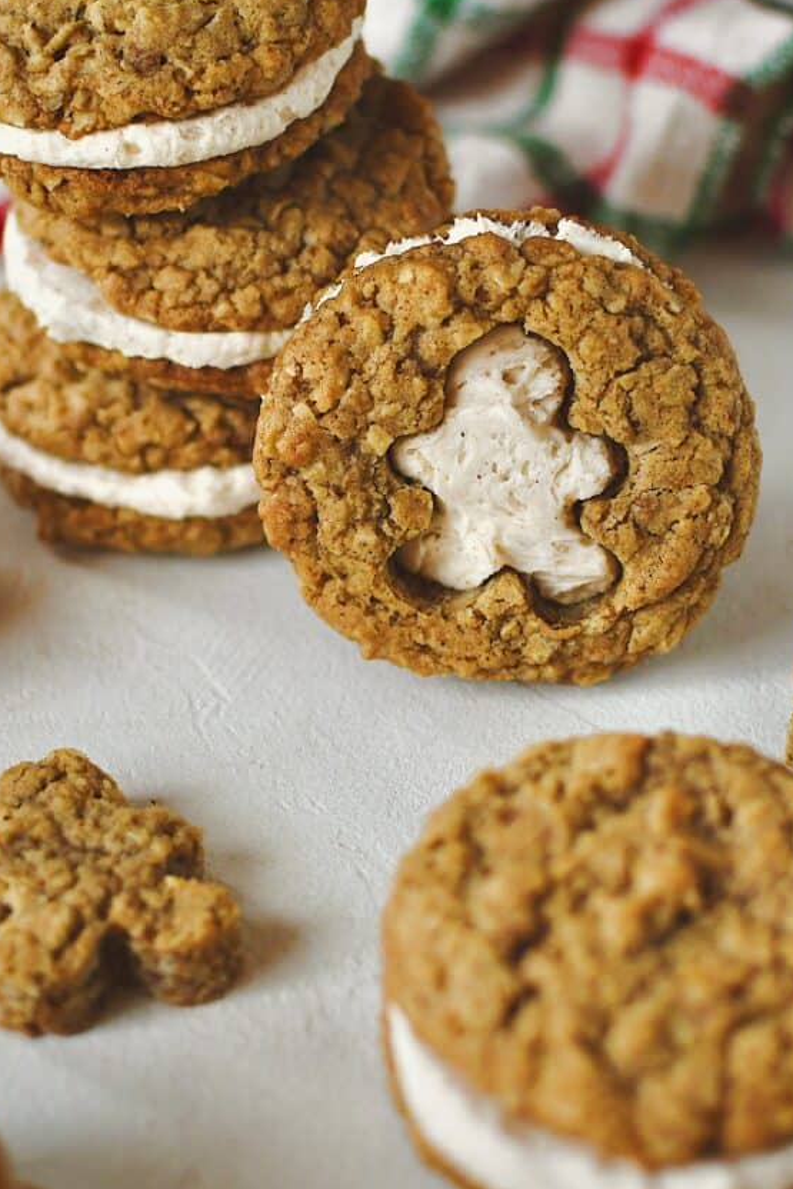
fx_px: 2477
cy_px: 563
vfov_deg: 27.0
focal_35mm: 75
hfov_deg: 18.2
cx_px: 374
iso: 800
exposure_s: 1/500
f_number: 2.8
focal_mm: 35
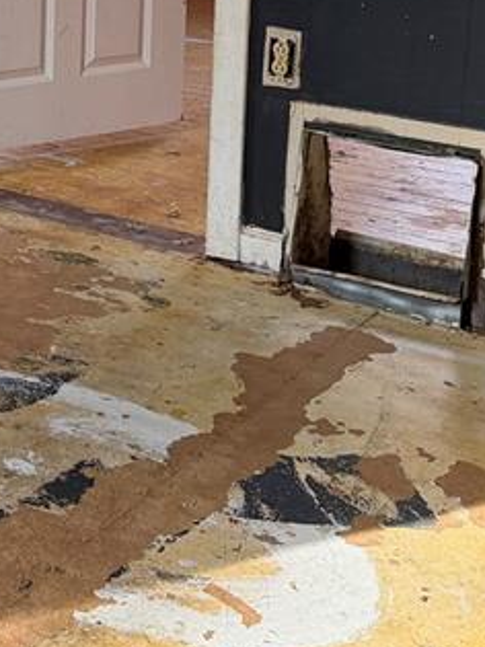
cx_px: -263
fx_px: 1458
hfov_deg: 16.9
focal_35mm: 78
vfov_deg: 24.0
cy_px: 2
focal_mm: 6.76
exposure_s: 1/154
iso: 200
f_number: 1.78
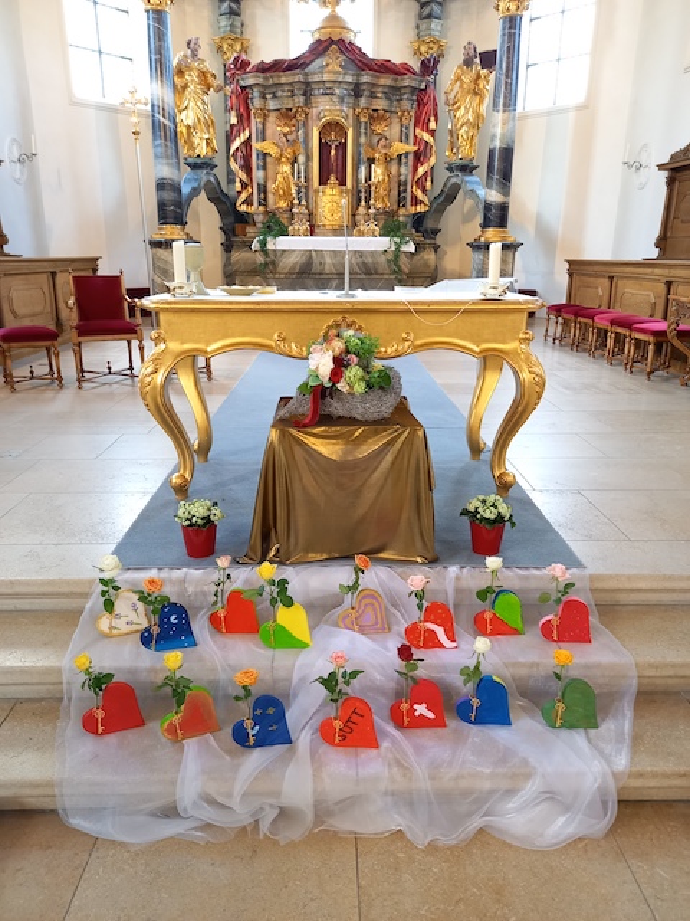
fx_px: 664
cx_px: 345
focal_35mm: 25
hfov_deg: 54.9
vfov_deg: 69.4
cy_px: 460
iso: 320
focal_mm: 4.65
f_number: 1.8
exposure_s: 1/33.3
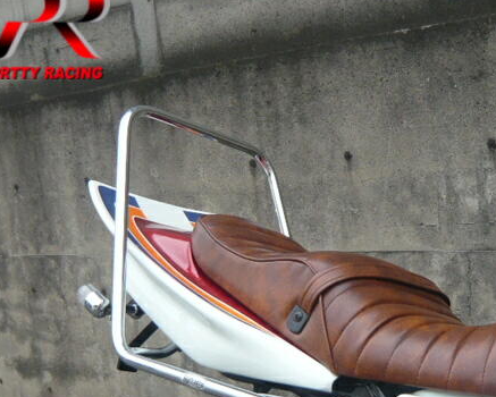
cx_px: 338
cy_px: 240
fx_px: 881
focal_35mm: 60
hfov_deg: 31.1
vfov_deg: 25.4
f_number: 2.8
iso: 100
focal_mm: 4.6
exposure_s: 1/250
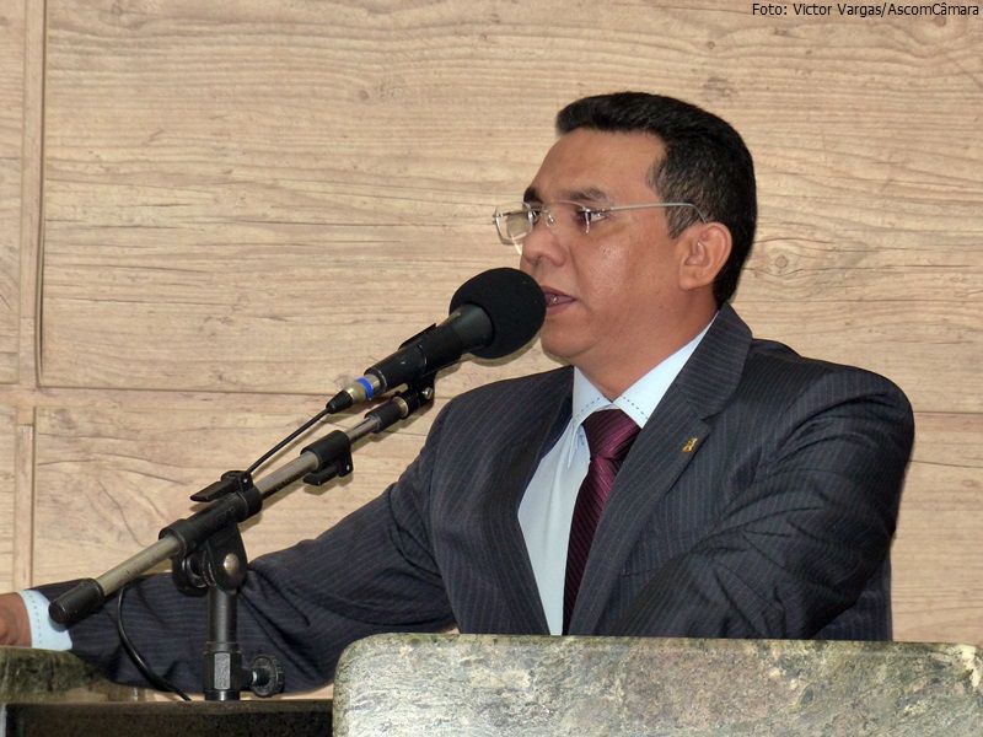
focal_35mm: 249
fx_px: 7071
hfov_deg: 8.0
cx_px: 492
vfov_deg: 6.0
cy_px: 368
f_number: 2.8
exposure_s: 1/80
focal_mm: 44.8
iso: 400
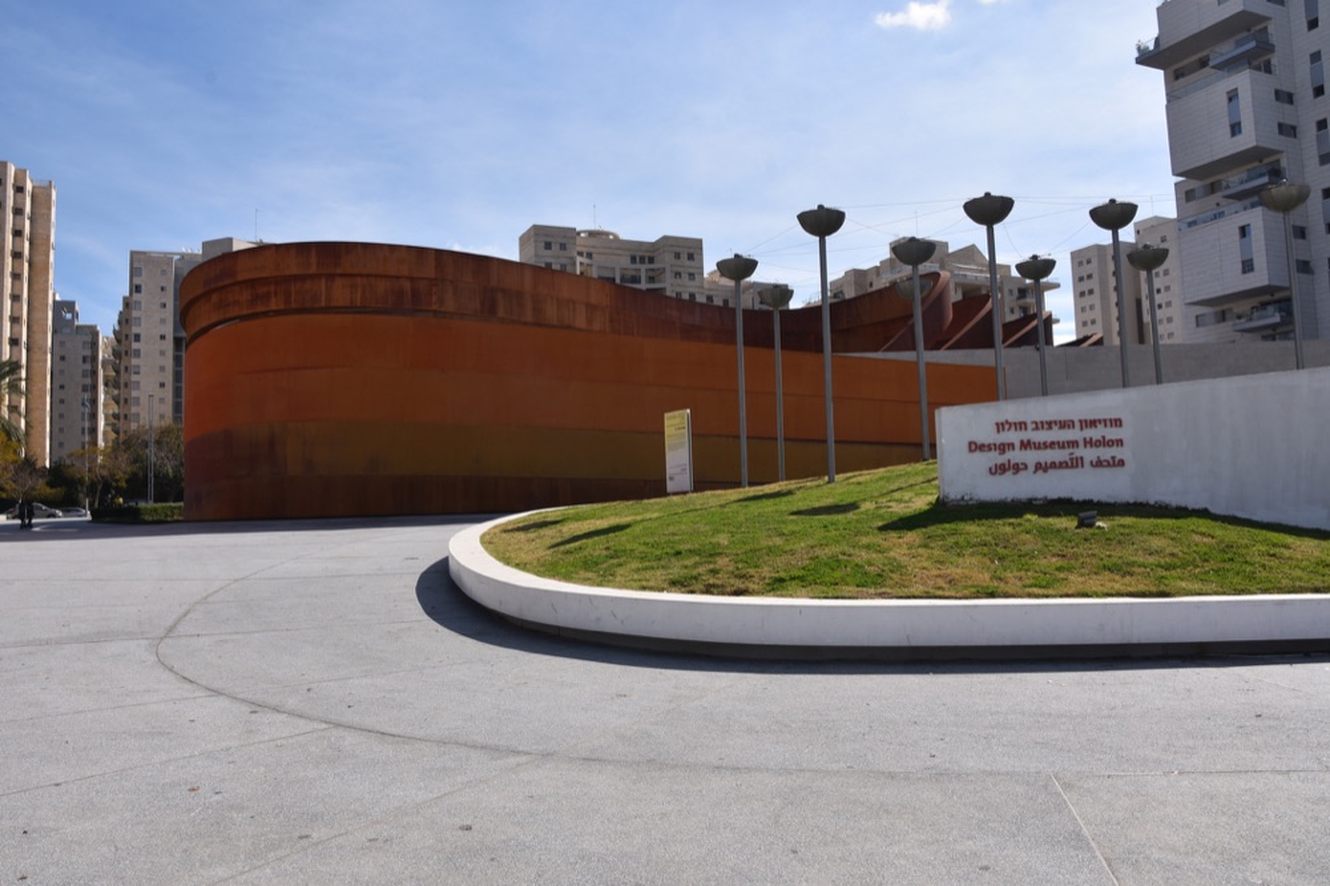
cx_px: 665
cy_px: 443
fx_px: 997
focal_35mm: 27
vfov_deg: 47.9
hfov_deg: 67.4
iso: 100
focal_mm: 18
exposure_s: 1/250
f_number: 11
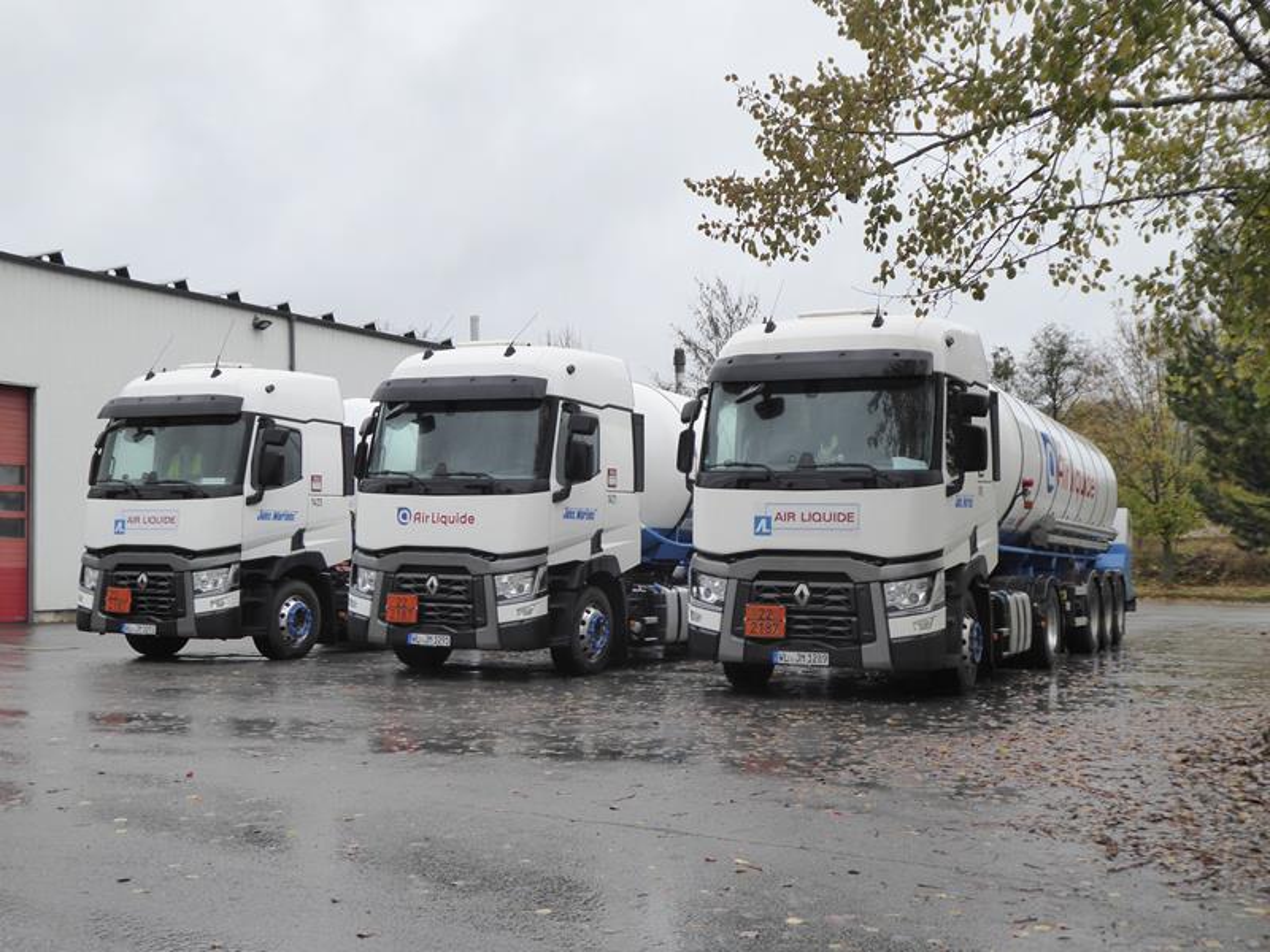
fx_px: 1431
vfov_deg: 36.8
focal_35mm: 39
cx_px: 635
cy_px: 476
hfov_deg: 47.9
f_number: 3.7
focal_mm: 6.7
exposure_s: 1/200
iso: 200
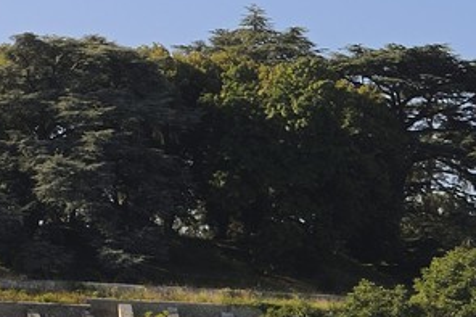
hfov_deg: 5.2
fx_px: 5008
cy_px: 460
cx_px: 1275
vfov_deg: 3.6
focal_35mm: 379
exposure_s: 1/160
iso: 200
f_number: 13
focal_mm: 70
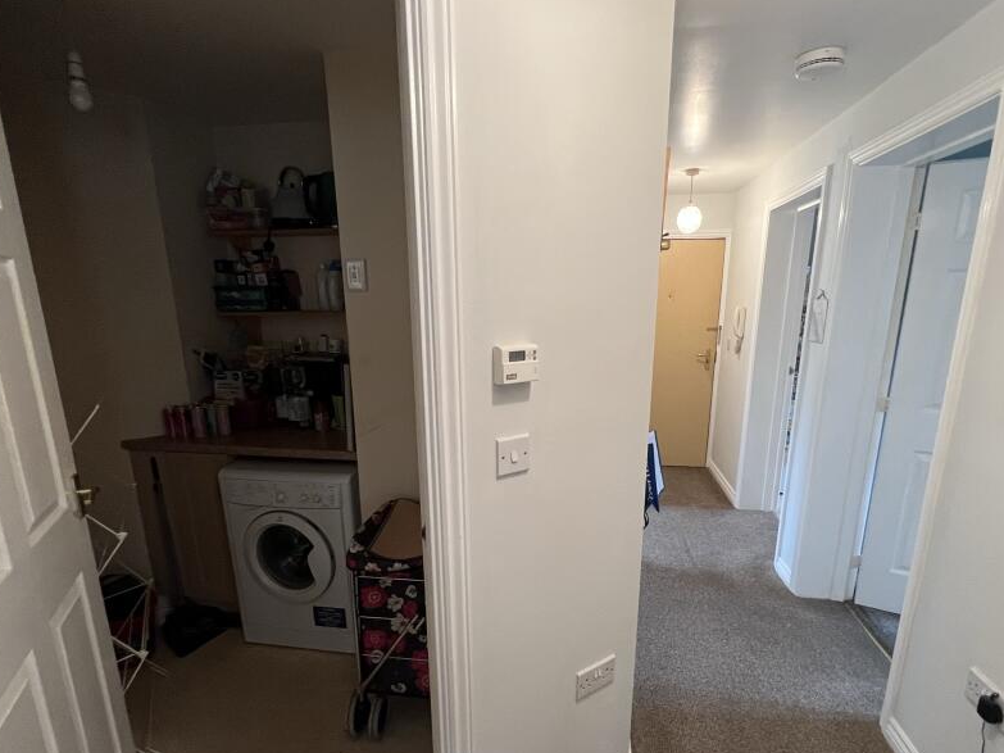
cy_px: 422
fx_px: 493
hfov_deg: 91.0
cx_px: 514
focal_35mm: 17
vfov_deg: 74.4
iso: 320
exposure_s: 1/50
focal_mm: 1.57
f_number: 1.8
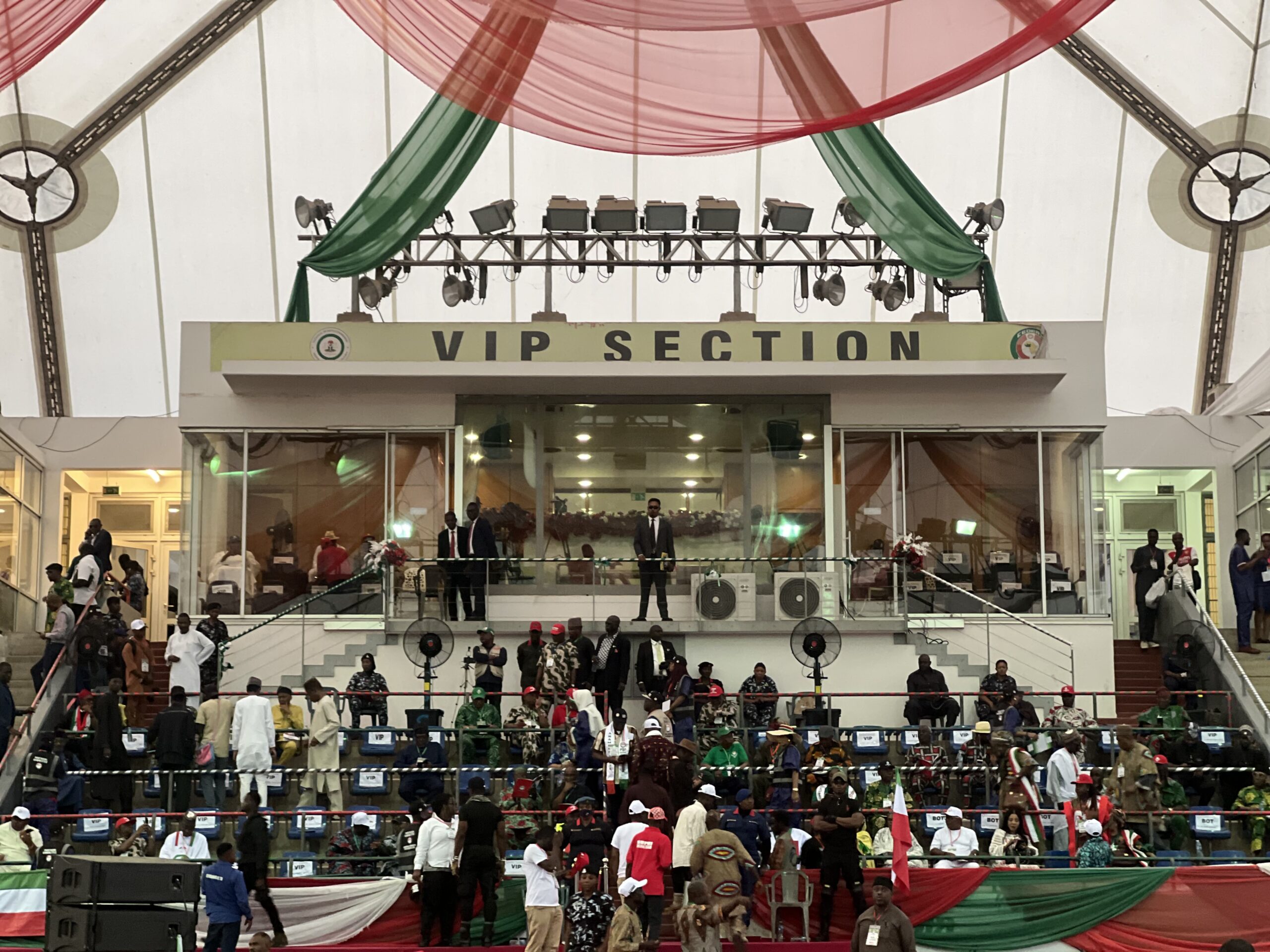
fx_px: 2825
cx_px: 635
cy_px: 476
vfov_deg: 19.1
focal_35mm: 77
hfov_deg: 25.3
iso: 160
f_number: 2.8
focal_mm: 9
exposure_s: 1/33
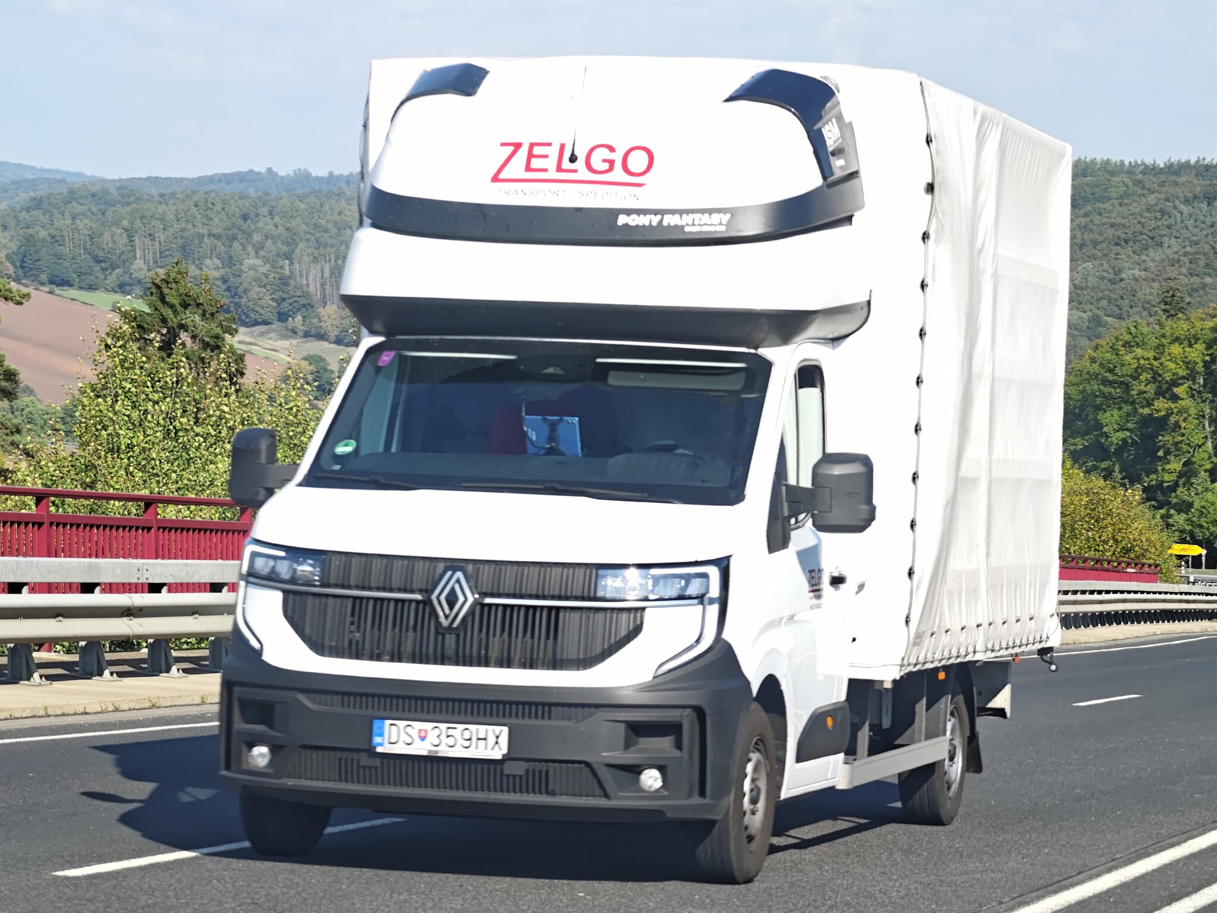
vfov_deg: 17.4
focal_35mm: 85
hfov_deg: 23.0
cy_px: 456
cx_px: 608
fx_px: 2989
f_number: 2.3
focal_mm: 22.5
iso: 250
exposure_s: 1/800
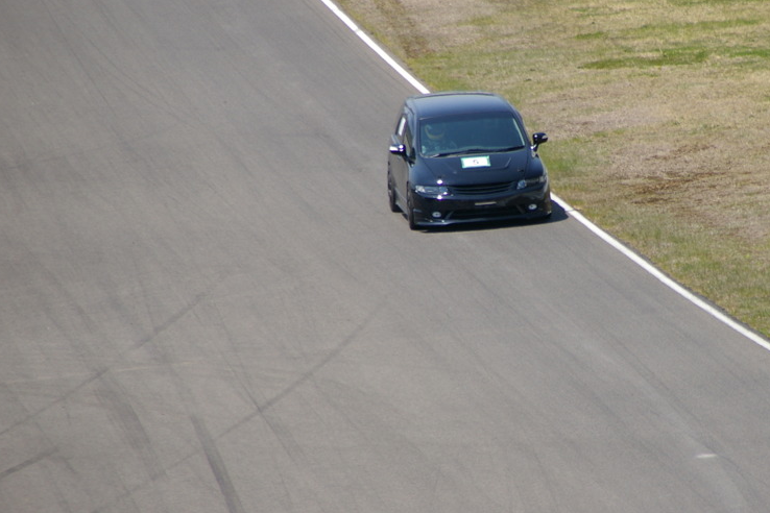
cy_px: 219
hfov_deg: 4.0
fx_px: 11121
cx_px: 508
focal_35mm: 520
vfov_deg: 2.6
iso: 200
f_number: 8
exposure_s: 1/500
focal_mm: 250
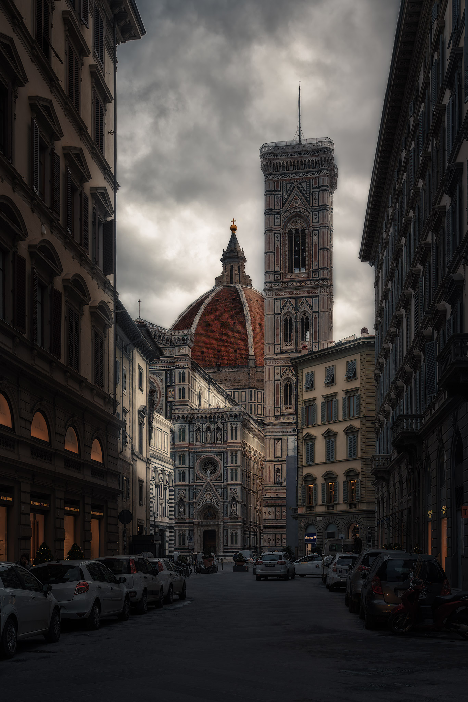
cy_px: 351
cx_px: 234
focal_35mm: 38
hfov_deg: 35.1
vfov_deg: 50.7
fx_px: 740
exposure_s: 1/25
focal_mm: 38
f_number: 8
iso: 100
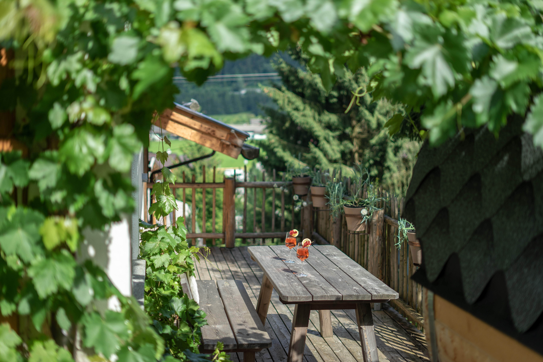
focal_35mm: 50
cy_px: 181
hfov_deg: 39.6
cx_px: 272
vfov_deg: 27.0
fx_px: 754
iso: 100
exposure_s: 1/1000
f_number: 1.8
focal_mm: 50
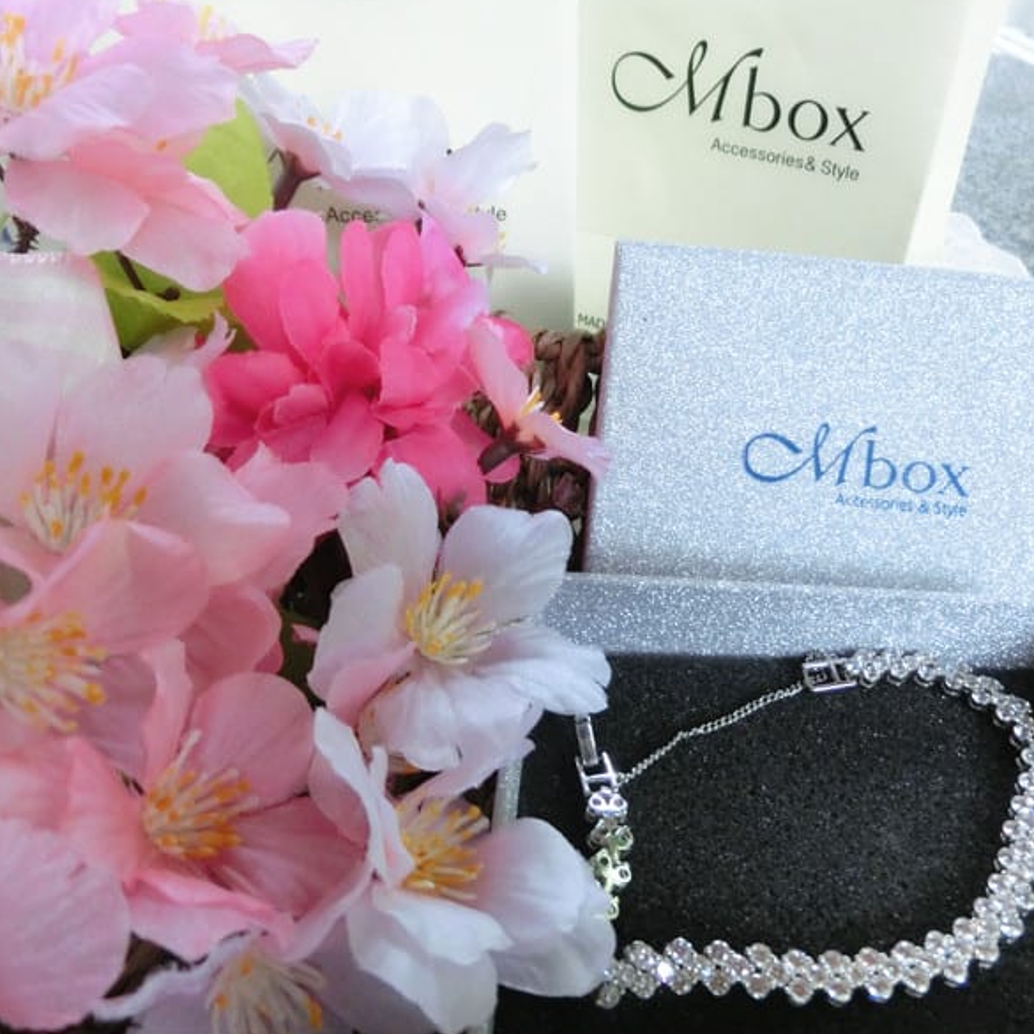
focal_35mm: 29
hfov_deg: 55.5
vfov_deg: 55.6
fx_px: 980
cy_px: 507
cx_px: 576
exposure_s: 1/60
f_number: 3
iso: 400
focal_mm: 4.24
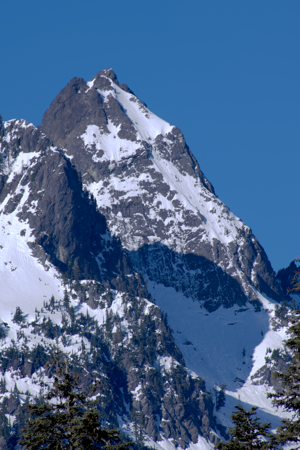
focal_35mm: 450
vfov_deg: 4.6
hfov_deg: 3.1
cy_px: 225
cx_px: 150
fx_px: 5617
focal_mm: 300
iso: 100
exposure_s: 1/200
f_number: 13
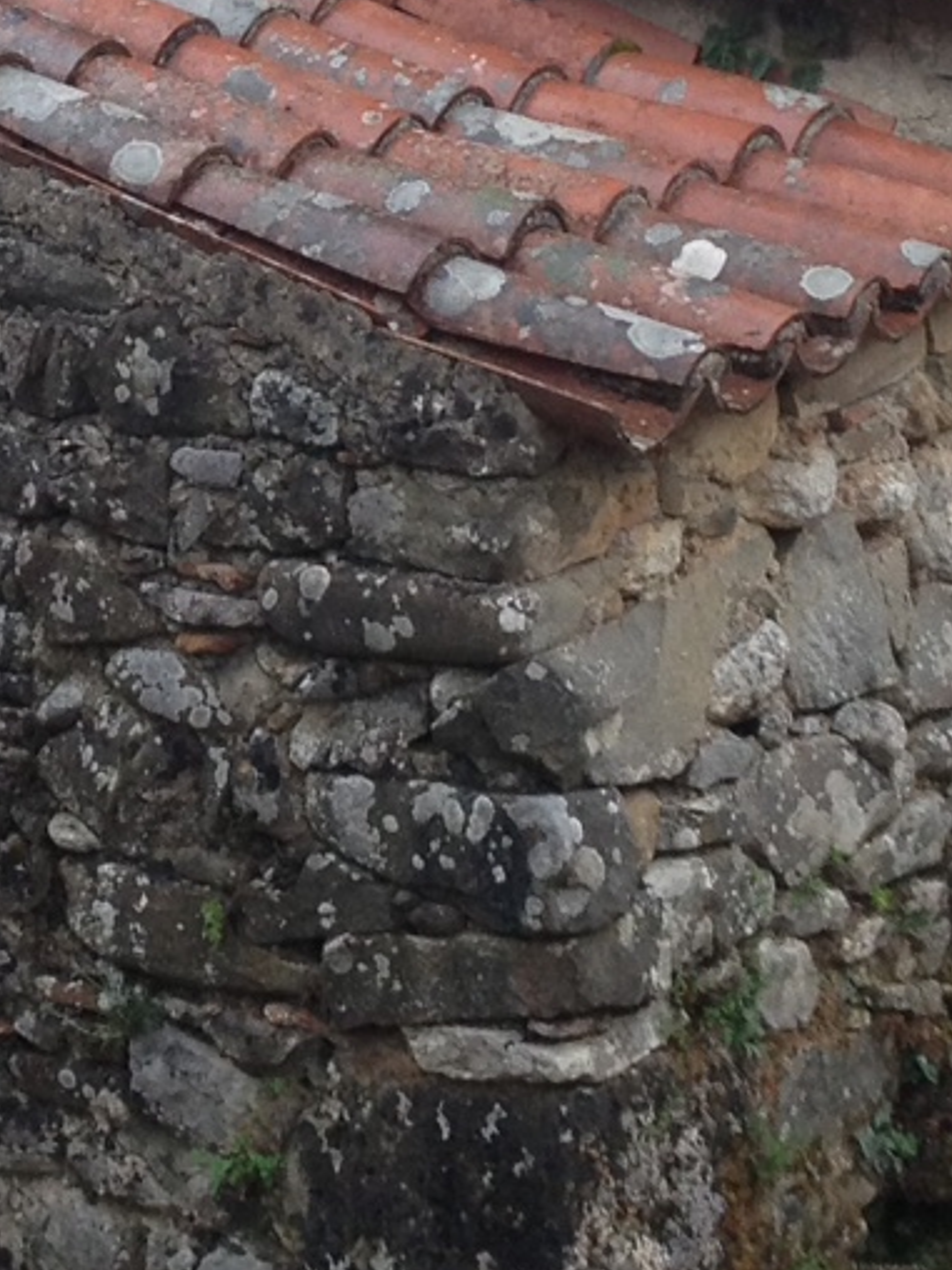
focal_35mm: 141
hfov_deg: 10.4
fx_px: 5170
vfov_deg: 13.9
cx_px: 32
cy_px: 122
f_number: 2.4
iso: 64
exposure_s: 1/60
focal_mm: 4.28
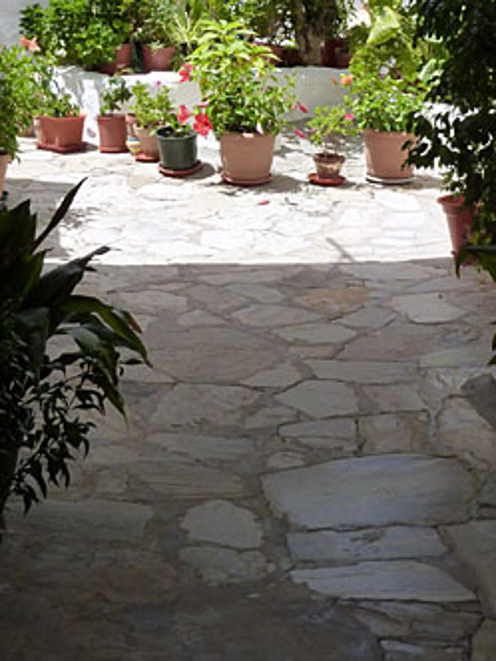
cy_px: 82
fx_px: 1796
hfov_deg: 15.7
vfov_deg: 20.5
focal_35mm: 94
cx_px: 175
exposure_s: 1/400
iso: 125
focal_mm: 8.5
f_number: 3.8
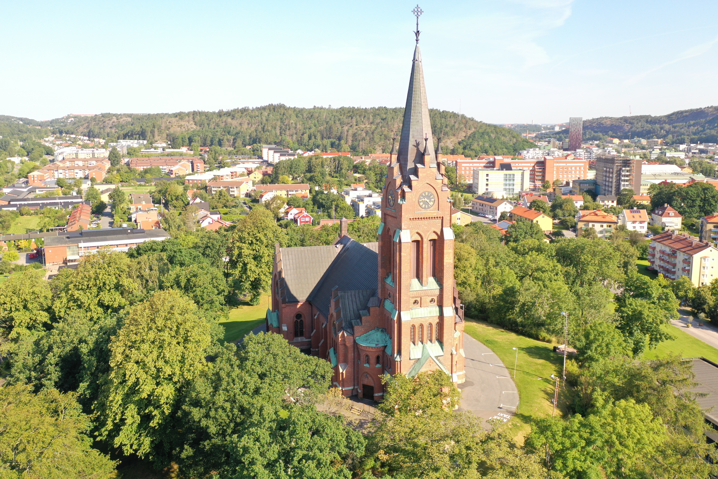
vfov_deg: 41.1
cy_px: 227
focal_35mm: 32
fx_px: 638
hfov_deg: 58.7
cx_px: 366
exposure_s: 1/40
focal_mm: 10.26
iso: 100
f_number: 3.2
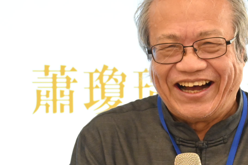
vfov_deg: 4.1
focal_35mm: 337
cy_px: 138
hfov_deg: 6.1
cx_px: 181
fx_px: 2323
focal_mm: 87
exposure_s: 1/160
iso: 3200
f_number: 5
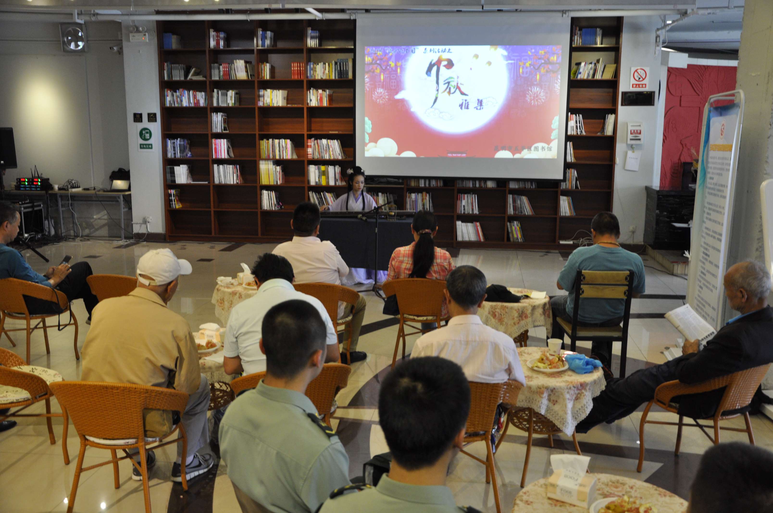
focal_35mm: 33
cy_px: 256
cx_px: 386
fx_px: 708
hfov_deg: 57.3
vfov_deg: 39.9
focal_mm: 22
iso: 720
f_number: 4
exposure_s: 1/60
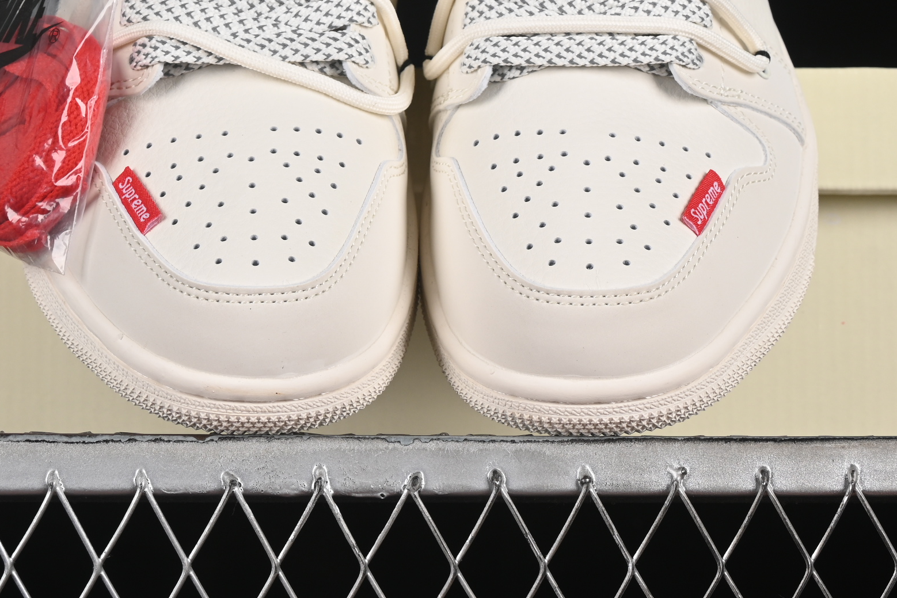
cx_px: 412
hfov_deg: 15.3
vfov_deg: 10.2
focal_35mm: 134
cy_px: 103
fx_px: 3339
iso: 160
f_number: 8
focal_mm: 50
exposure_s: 1/100
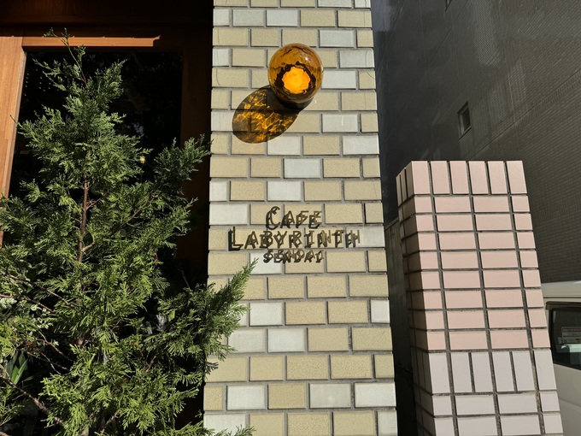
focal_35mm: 24
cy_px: 218
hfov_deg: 71.6
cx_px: 290
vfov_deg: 56.8
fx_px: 403
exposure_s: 1/7937
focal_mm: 6.76
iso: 80
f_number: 1.78
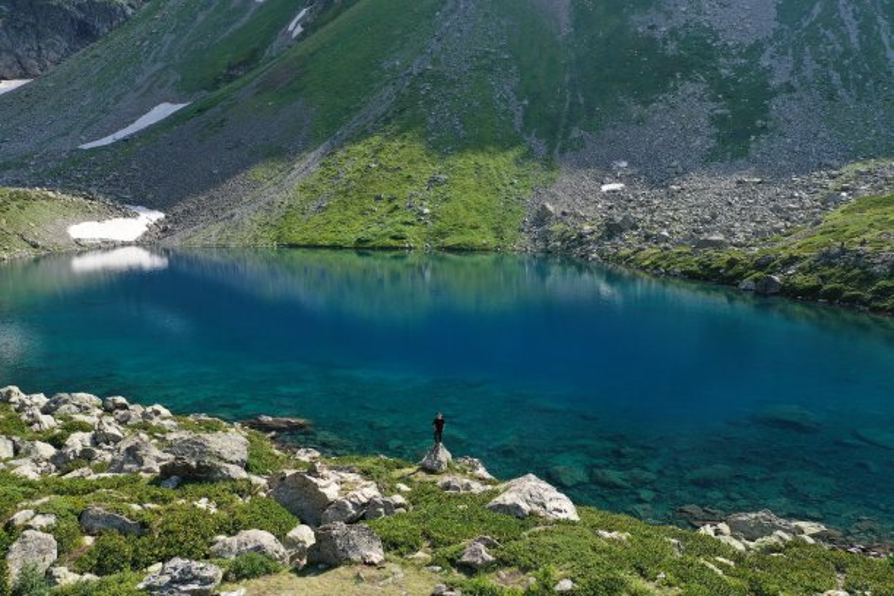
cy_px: 298
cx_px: 447
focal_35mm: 28
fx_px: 695
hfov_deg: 65.5
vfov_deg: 46.4
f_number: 5
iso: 100
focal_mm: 10.26
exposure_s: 1/320
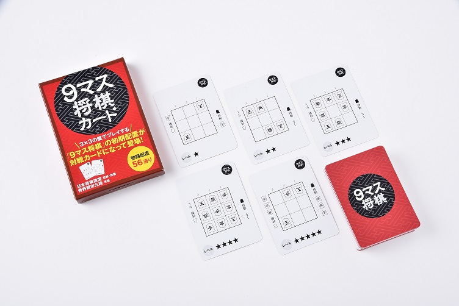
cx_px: 230
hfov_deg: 32.4
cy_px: 153
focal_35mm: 62
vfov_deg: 21.9
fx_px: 791
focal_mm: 62
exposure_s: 1/125
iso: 100
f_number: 22
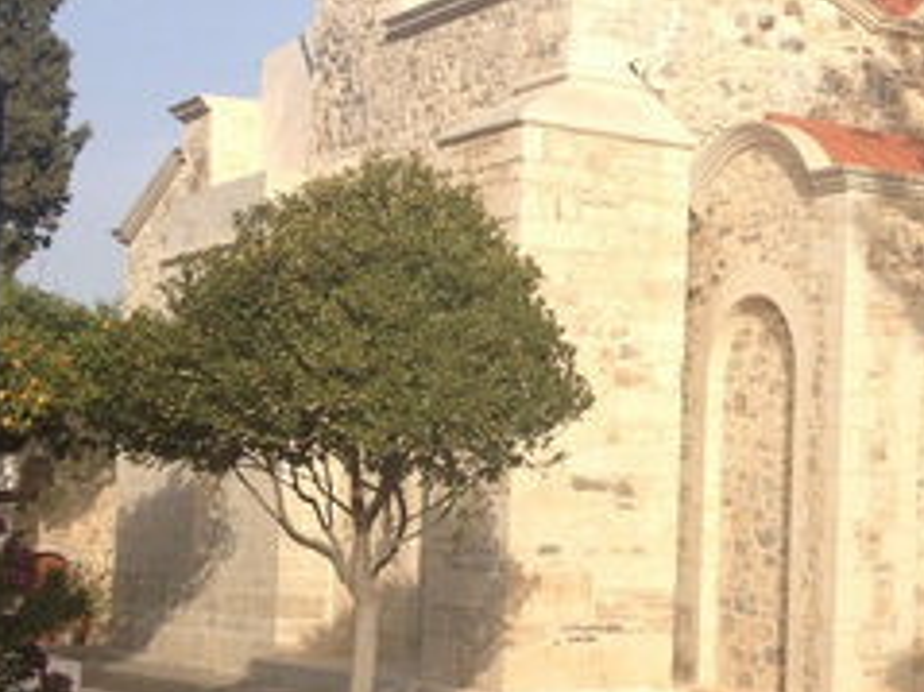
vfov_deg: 16.7
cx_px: 1055
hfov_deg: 21.0
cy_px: 433
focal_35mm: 88
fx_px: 2348
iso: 50
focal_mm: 4.28
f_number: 2.4
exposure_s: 1/1381
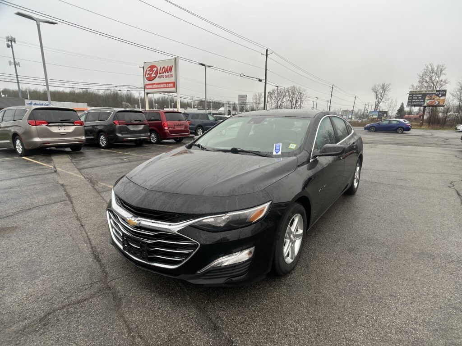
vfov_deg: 53.1
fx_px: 347
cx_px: 231
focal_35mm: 26
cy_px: 173
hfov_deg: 67.3
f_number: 1.5
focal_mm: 5.7
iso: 50
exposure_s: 1/1019
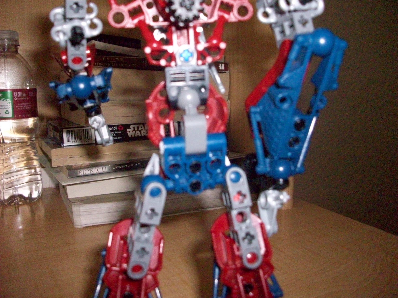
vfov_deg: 41.8
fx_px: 391
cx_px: 199
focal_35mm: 34
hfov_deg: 54.0
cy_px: 149
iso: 800
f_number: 2.8
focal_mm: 5.7
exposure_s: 1/128
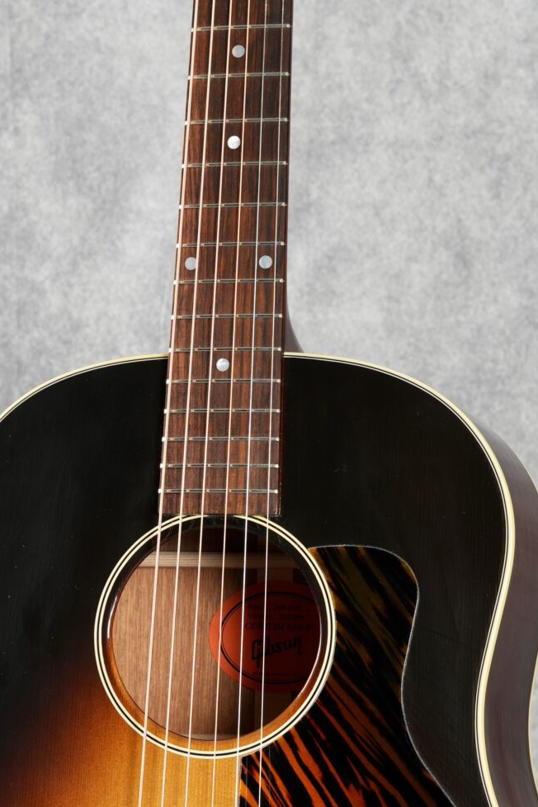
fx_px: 2934
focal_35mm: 131
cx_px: 179
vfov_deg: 15.6
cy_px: 422
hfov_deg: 10.5
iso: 320
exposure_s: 1/1.6
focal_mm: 50
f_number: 6.3
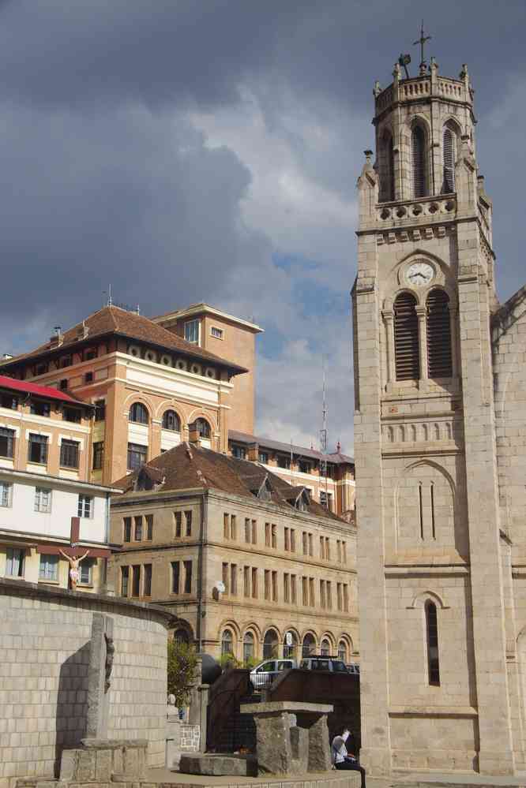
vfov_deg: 37.9
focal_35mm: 52
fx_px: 1151
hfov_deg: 25.8
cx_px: 263
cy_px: 394
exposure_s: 1/125
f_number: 11
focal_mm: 35
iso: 200
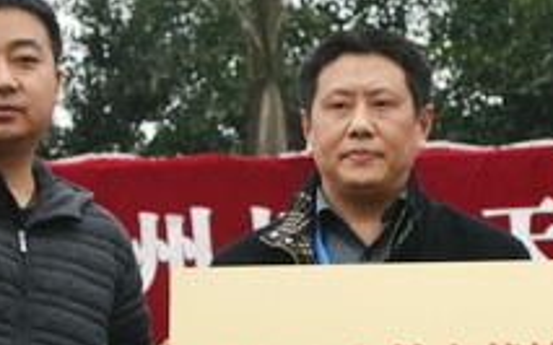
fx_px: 2971
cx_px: 369
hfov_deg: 10.6
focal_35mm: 197
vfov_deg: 6.6
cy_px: 258
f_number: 7.1
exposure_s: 1/200
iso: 200
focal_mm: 55
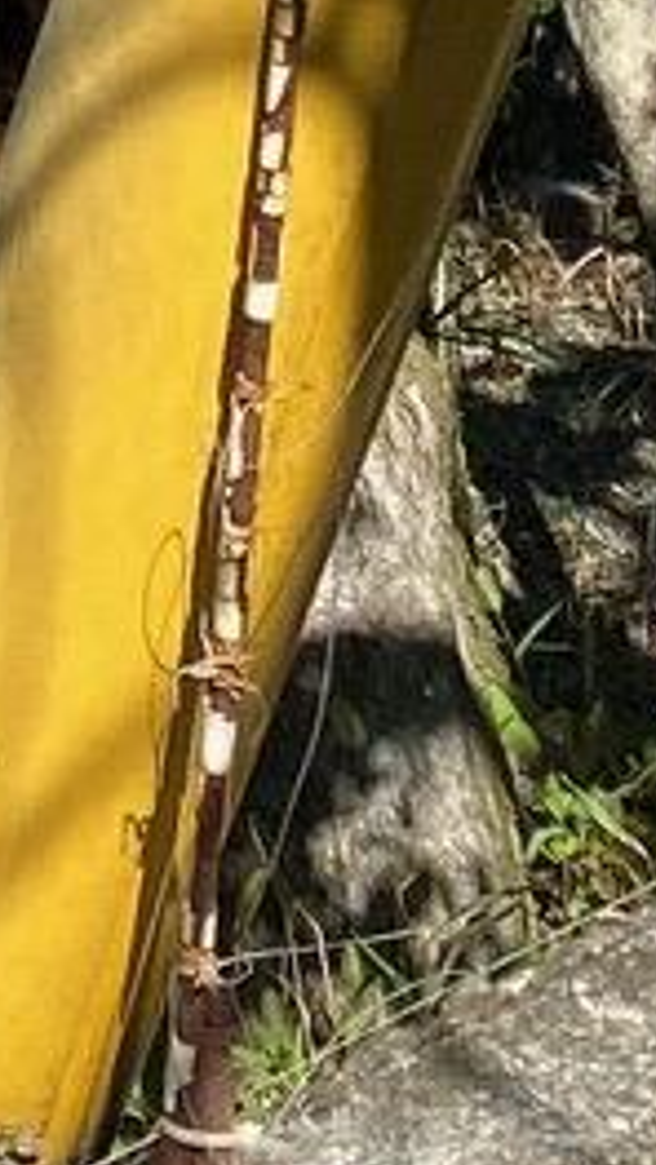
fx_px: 6708
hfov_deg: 5.5
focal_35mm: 217
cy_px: -2600
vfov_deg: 8.1
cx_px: -399
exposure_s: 1/1300
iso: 32
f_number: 1.8
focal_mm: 4.2
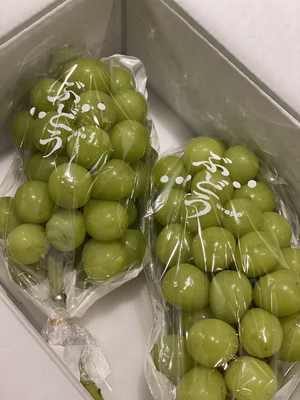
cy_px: 200
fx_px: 601
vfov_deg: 36.8
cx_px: 150
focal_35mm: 52
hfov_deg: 28.0
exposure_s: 1/100
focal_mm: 6
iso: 125
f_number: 2
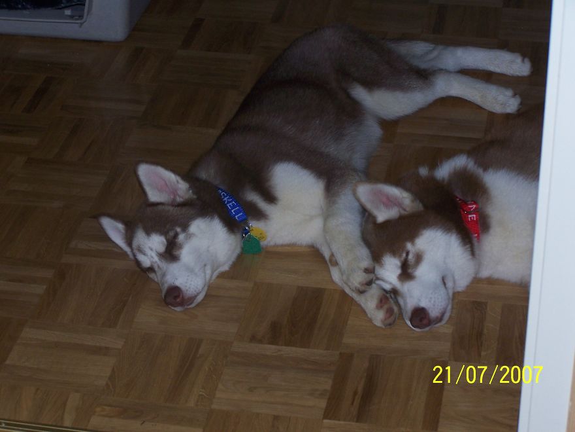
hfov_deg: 20.9
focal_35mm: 94
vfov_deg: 15.7
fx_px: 1561
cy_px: 216
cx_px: 288
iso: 140
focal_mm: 15.6
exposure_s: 1/80
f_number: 3.2
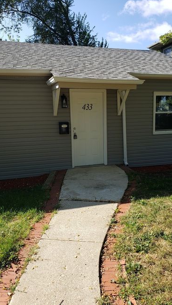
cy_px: 152
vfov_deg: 66.1
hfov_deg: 40.1
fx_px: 235
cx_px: 94
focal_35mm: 29
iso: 50
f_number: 2.4
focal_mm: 4.3
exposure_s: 1/740
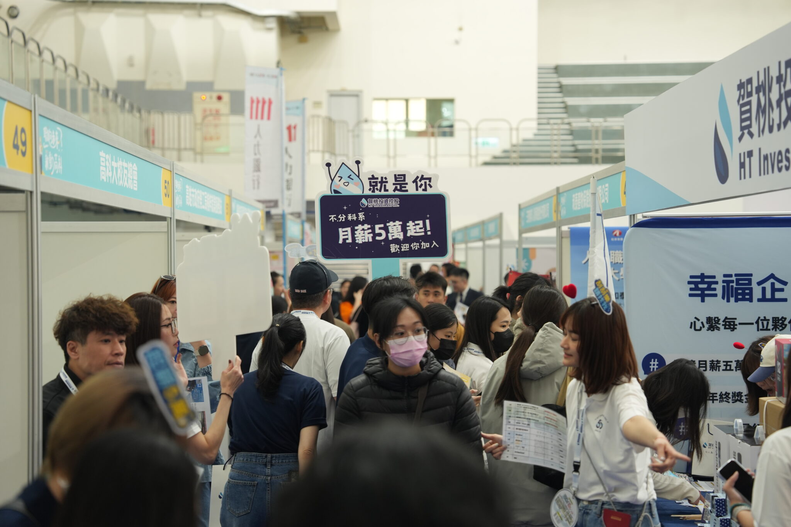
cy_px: 264
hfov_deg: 28.8
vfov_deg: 19.5
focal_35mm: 70
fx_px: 1538
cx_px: 396
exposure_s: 1/200
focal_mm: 70
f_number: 2.8
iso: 800
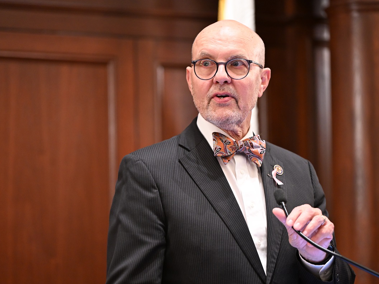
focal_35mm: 196
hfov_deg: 10.1
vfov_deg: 7.6
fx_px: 2146
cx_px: 204
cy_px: 143
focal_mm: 180
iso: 3200
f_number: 2.8
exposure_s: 1/125
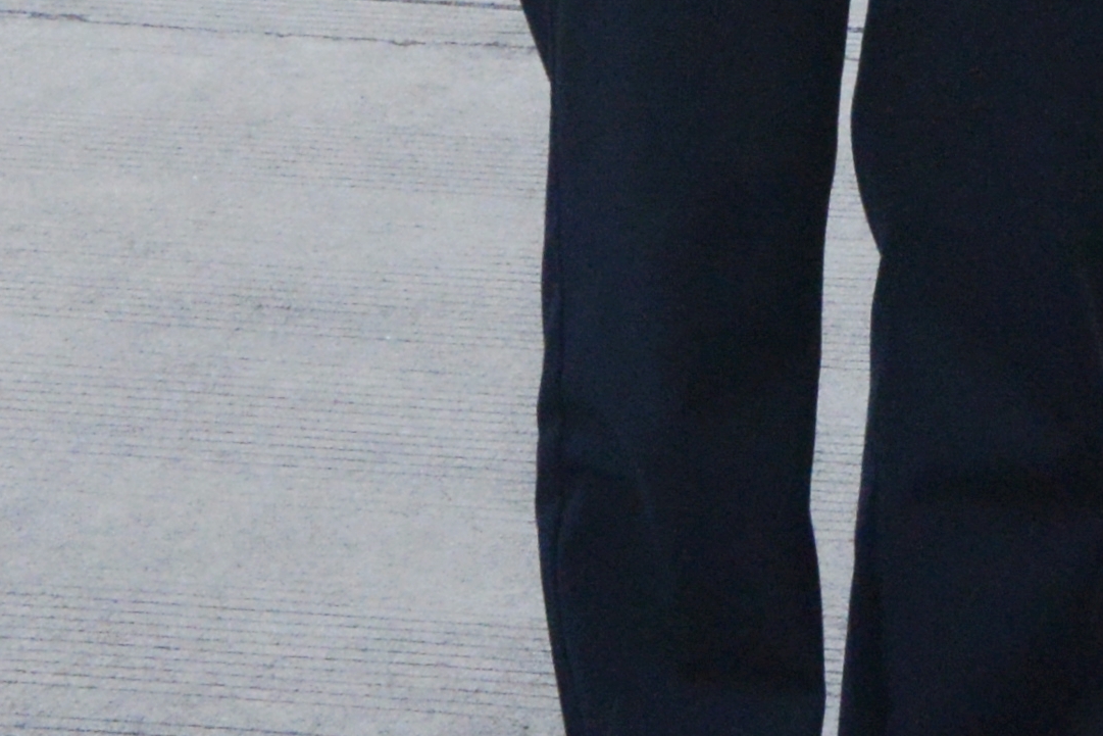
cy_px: -1240
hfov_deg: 6.9
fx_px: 8763
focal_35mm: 286
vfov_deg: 4.7
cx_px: 2516
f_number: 10
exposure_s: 1/320
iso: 3200
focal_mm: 42
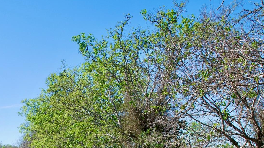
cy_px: 140
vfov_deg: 18.2
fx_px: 455
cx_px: 50
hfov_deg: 31.5
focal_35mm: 65
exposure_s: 1/250
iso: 100
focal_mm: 22
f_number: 8
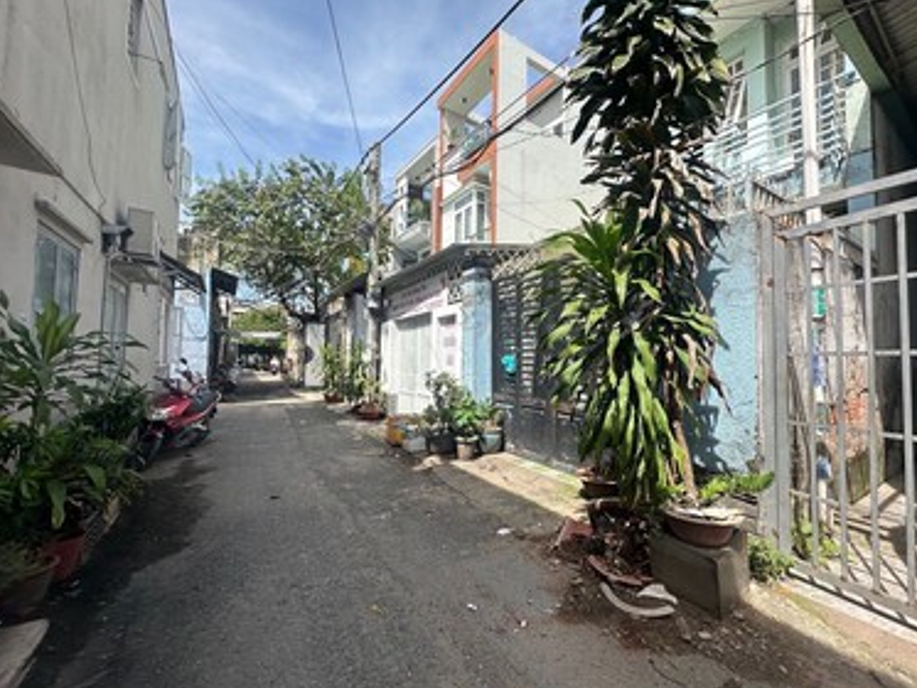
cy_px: 344
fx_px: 397
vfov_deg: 81.8
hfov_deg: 98.1
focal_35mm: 15
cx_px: 477
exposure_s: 1/868
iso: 40
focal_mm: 2.22
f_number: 2.2
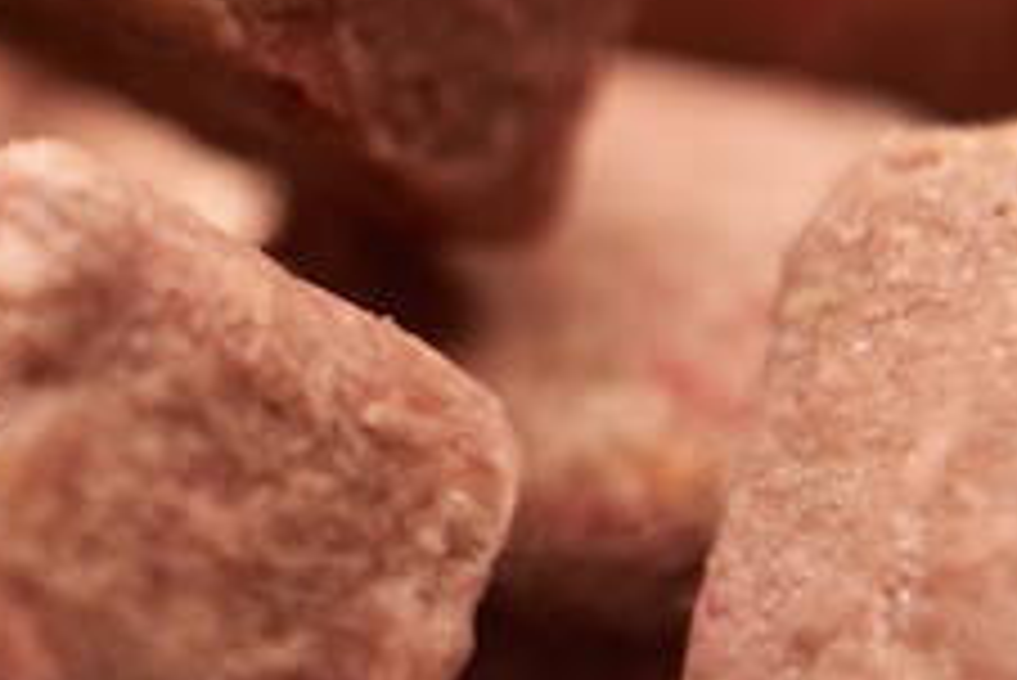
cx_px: 171
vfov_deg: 4.4
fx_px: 8763
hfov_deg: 6.6
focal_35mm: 310
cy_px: 133
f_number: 4
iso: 200
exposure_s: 1/160
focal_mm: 70
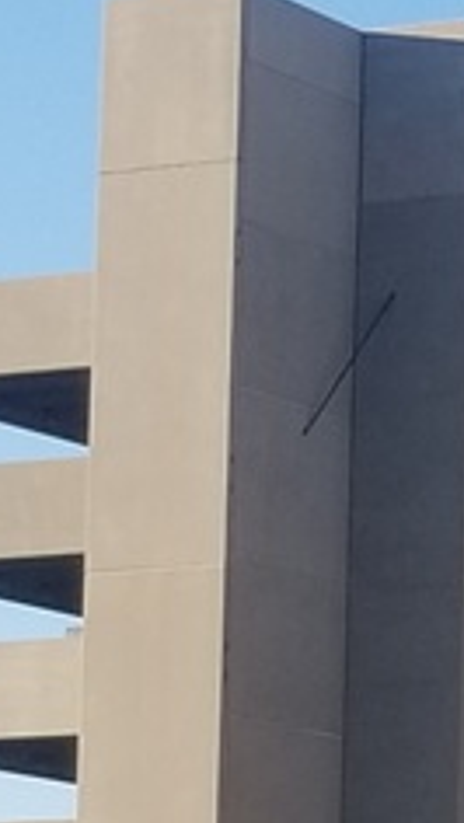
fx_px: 2097
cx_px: 900
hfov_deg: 11.5
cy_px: 677
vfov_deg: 21.9
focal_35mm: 96
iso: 50
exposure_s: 1/1085
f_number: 1.7
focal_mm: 4.25
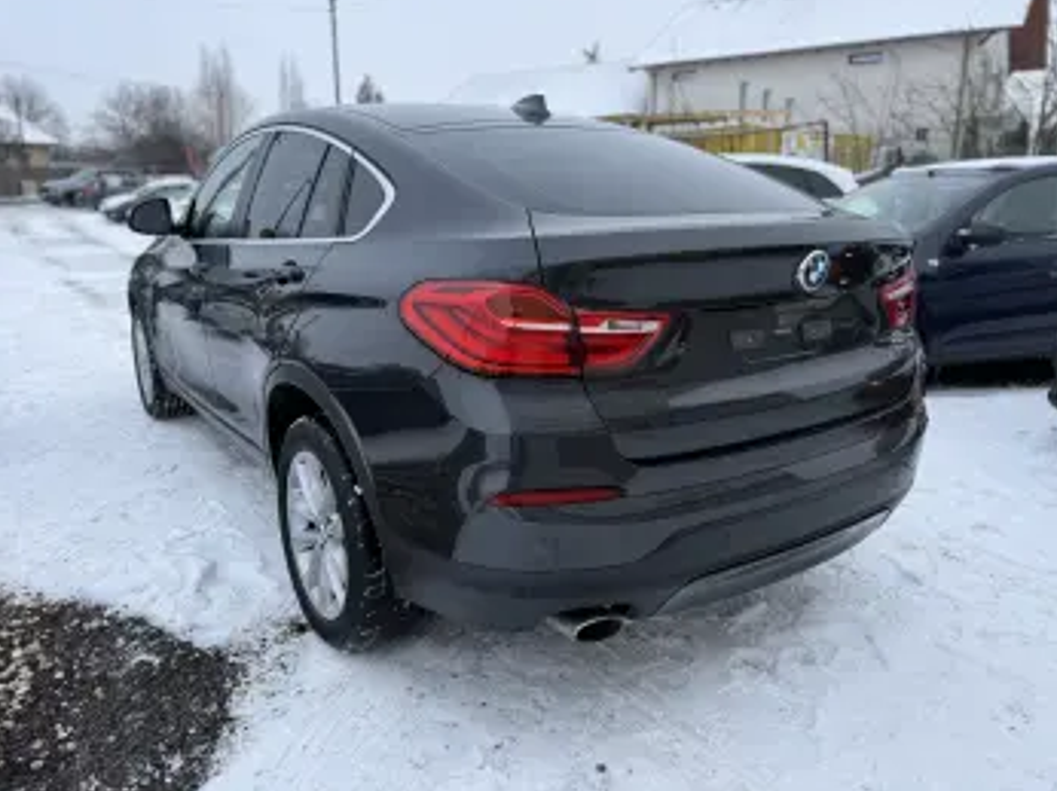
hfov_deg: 69.4
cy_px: 388
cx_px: 510
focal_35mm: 25
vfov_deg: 54.8
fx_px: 763
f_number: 1.78
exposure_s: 1/443
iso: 80
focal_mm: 6.76
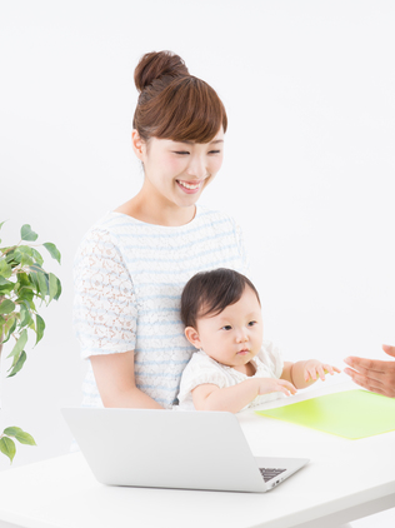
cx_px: 310
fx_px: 1889
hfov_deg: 11.9
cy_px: 263
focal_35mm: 124
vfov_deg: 15.9
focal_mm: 85
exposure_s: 1/125
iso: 100
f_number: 9
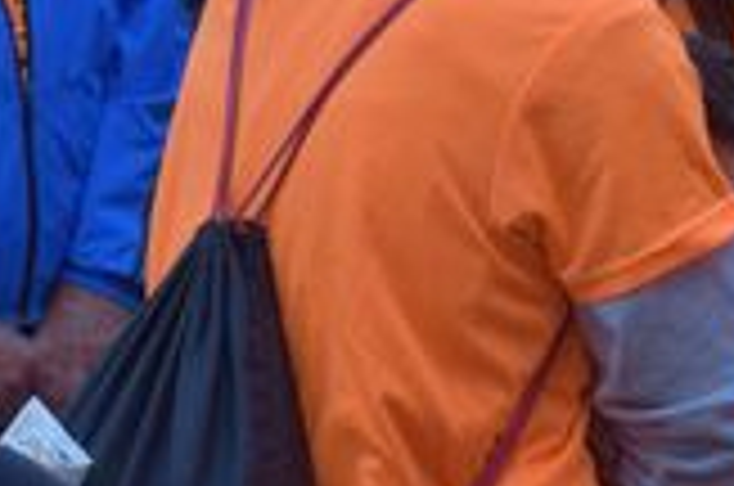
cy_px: 151
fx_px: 4802
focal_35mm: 236
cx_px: 856
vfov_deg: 5.8
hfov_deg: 8.7
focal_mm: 32
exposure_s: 1/250
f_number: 8
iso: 200
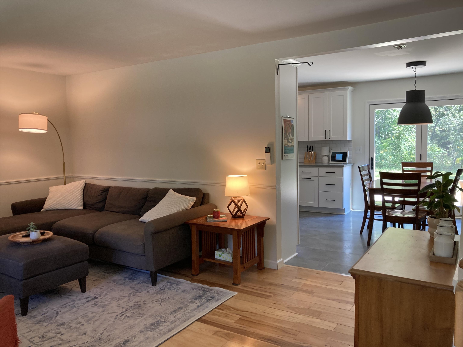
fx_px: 375
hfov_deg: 63.4
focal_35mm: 28
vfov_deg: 49.7
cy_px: 174
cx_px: 232
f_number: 1.8
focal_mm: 3.99
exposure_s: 1/60
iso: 64
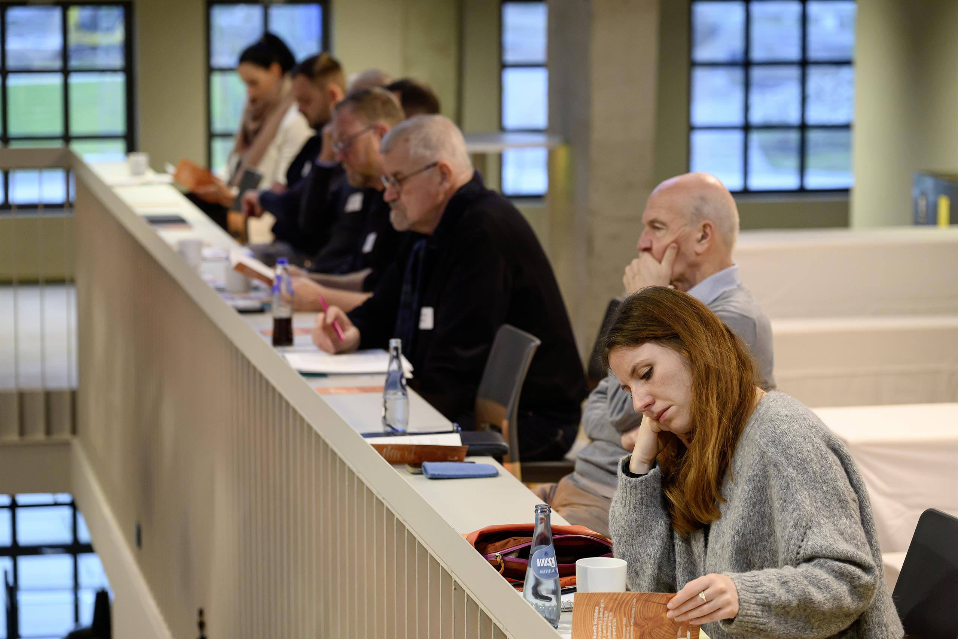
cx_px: 479
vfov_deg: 12.4
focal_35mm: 110
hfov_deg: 18.6
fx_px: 2927
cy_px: 320
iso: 1600
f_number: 4.5
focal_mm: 110
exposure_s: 1/160
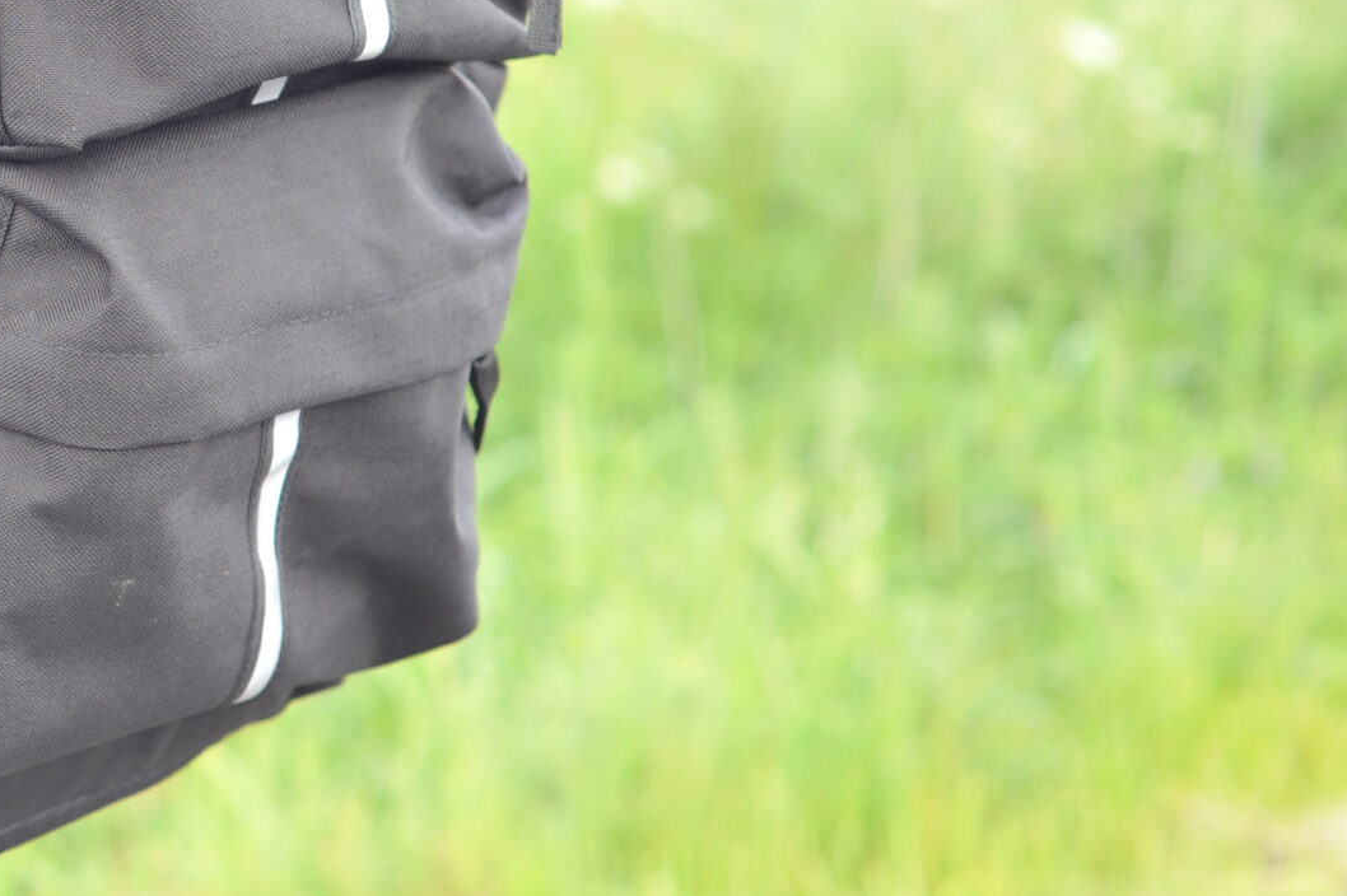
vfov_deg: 11.2
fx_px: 4524
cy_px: 91
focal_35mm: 121
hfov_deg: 16.4
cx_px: -178
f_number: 3.5
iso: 200
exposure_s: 1/125
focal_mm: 50
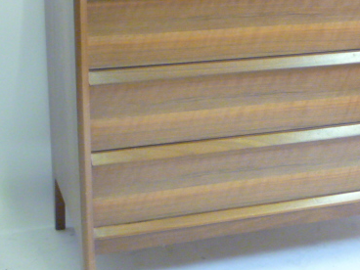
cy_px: 95
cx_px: 273
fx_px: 832
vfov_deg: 18.4
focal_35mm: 80
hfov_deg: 24.1
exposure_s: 1/25
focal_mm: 5.2
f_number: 3.3
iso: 400
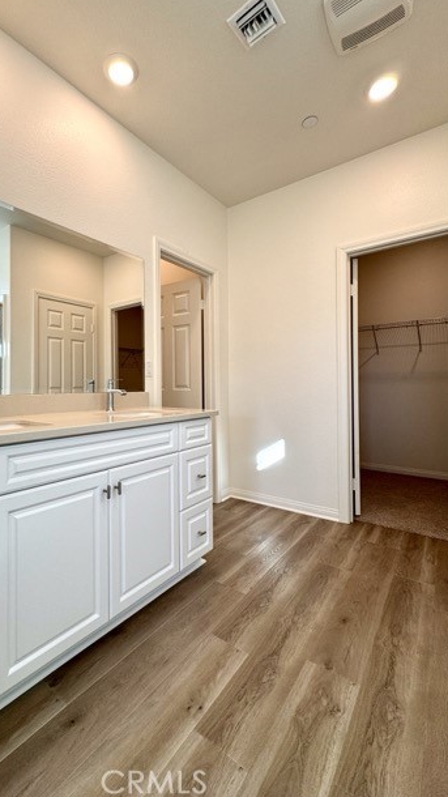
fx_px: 338
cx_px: 171
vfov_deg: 99.3
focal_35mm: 16
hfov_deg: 66.2
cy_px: 383
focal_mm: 2.22
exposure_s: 1/120
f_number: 2.2
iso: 64
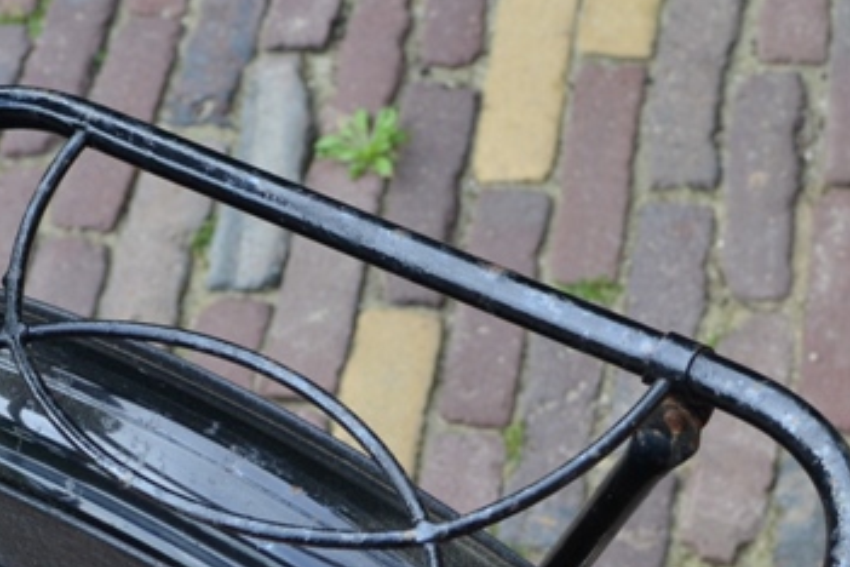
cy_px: 614
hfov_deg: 19.5
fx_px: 2479
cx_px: 443
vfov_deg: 12.8
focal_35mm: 105
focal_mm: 24
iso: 160
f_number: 5.6
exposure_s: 1/60
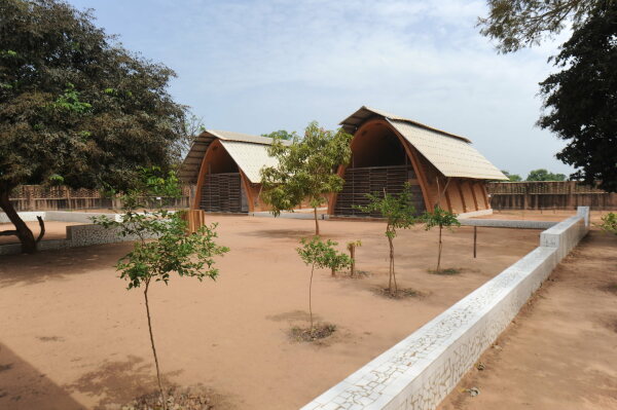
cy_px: 205
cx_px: 308
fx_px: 411
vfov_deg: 53.1
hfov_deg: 73.8
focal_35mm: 24
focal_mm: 24
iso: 200
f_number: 6.3
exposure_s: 1/640
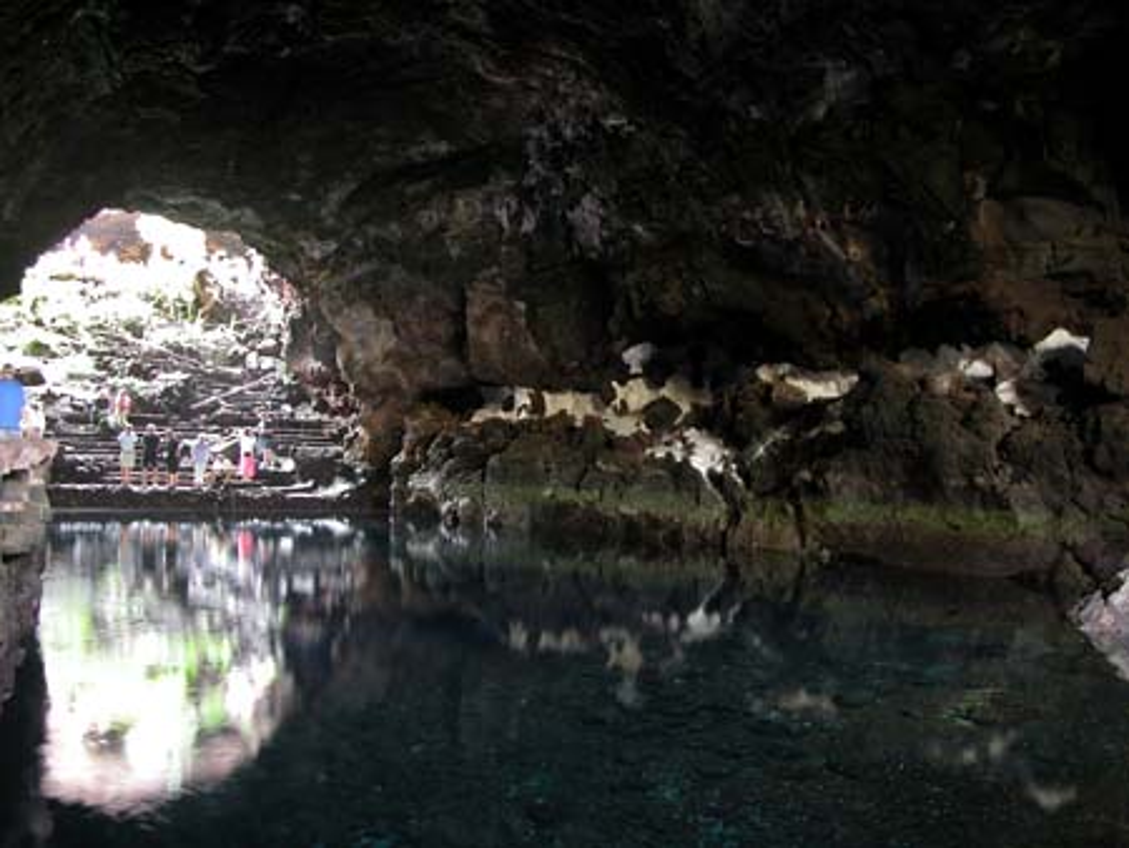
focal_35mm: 34
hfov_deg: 53.9
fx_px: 1110
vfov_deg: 41.8
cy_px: 424
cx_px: 564
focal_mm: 8.9
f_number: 2.8
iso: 100
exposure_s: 1/1.4
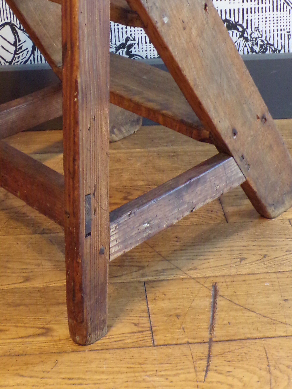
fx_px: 720
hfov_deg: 22.8
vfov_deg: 29.5
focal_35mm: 64
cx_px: 101
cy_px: 69
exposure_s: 1/14
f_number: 3.3
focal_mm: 6.6
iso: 400
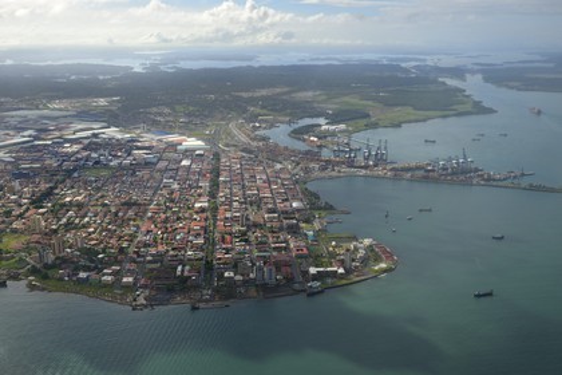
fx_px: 531
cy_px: 188
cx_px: 281
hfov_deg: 55.8
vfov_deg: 38.9
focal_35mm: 34
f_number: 11
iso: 200
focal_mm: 34
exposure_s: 1/500
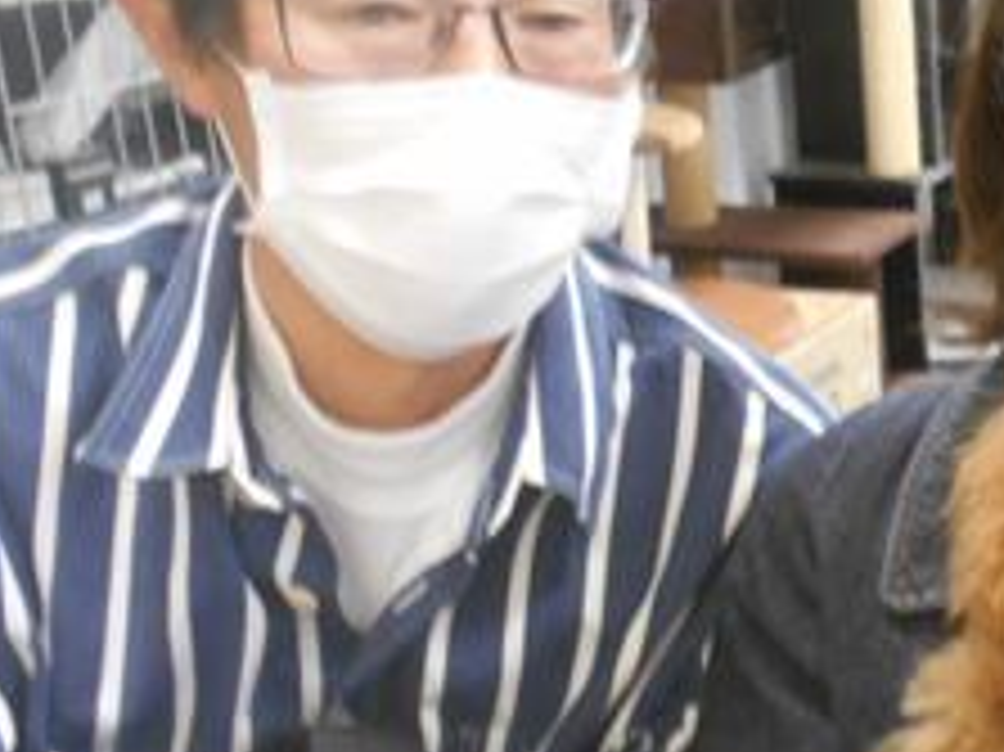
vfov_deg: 21.0
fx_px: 2029
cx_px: 1081
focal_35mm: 70
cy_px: 468
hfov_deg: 25.9
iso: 400
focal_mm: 4.6
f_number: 3.2
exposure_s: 1/15
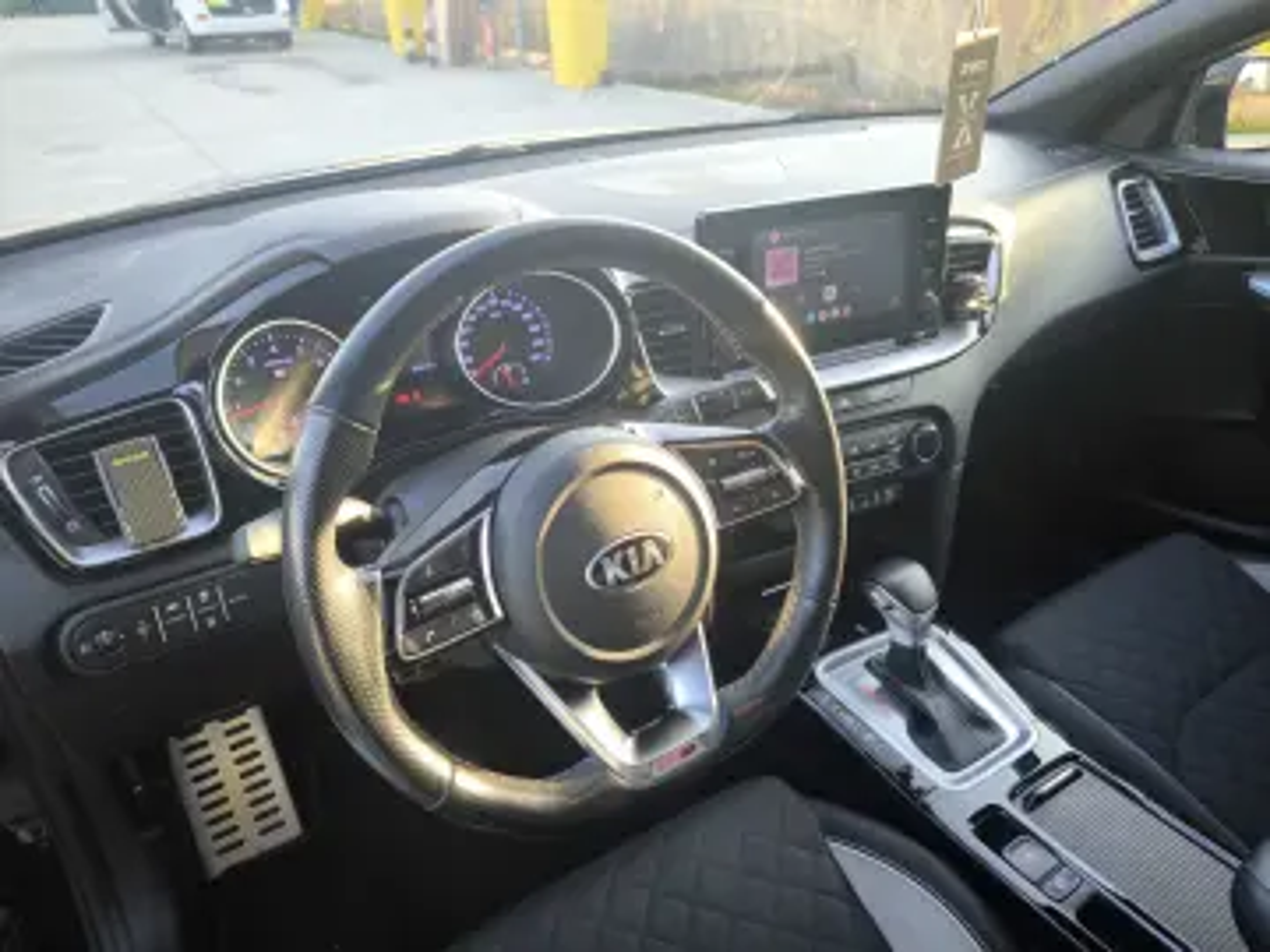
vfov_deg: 56.8
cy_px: 476
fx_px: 881
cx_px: 635
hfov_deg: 71.6
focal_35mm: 24
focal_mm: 6.92
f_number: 1.9
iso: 100
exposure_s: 1/100
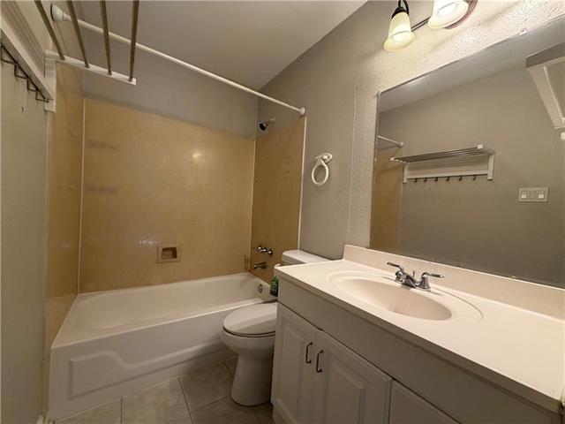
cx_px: 282
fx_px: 229
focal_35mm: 14
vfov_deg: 85.7
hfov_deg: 102.1
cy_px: 212
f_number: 2.2
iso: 250
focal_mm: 2.22
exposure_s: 1/120
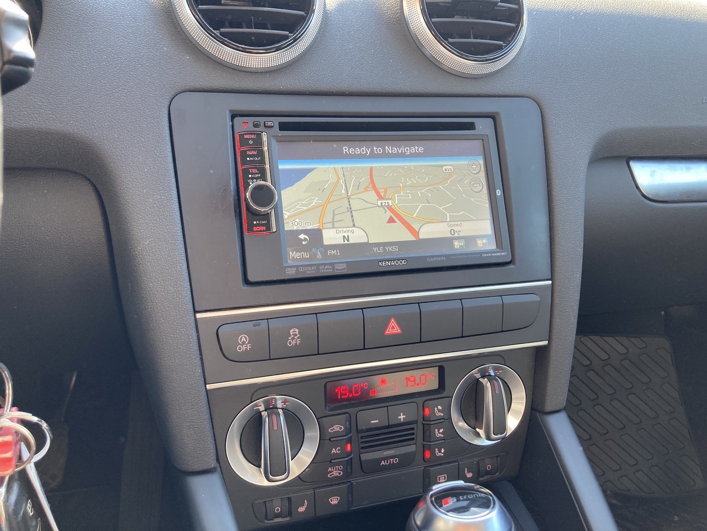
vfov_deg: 49.7
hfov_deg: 63.4
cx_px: 354
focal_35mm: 28
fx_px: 572
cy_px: 266
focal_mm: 3.99
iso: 80
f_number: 1.8
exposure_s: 1/116
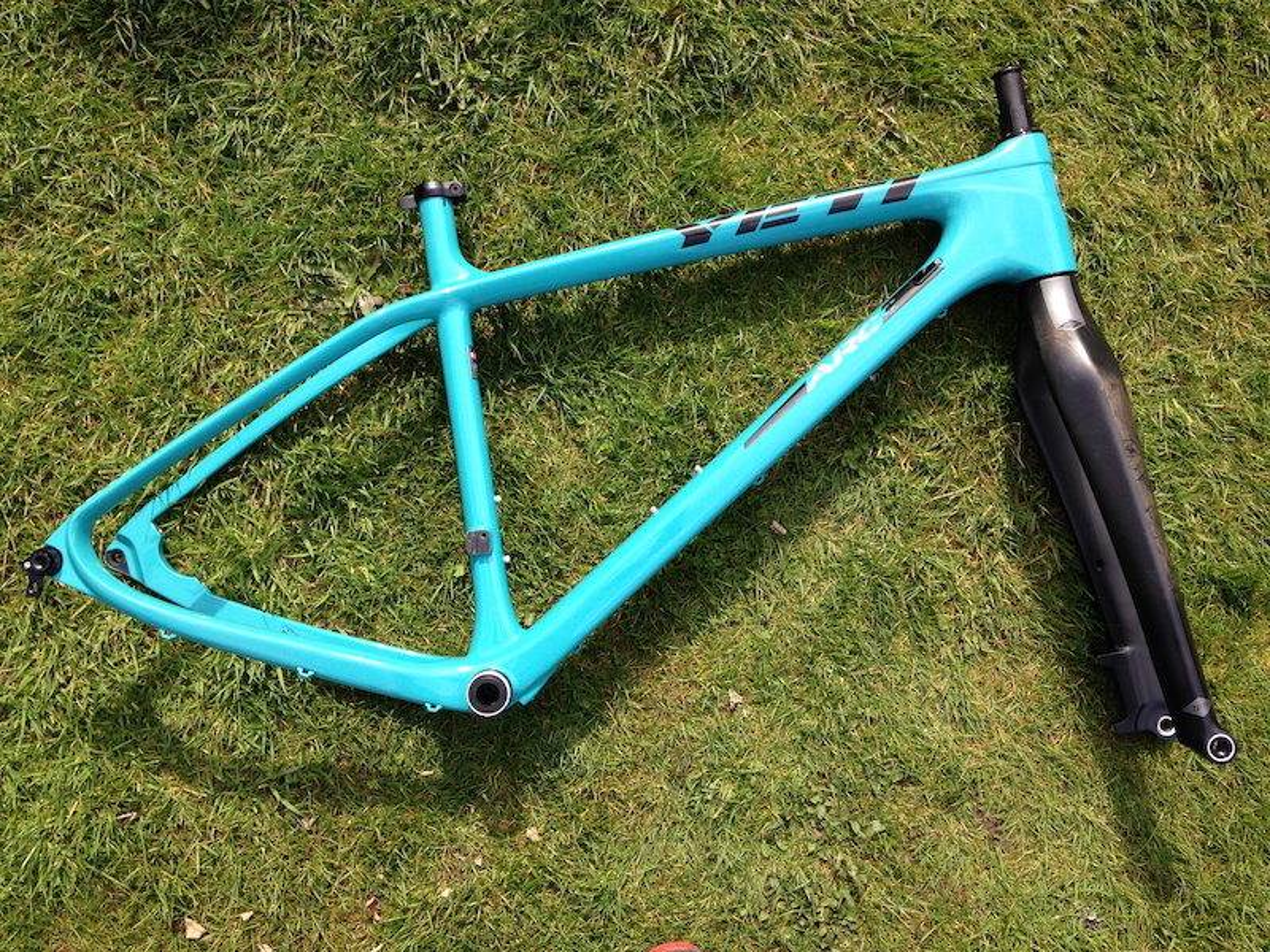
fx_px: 1211
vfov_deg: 42.9
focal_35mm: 33
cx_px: 635
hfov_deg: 55.4
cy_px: 476
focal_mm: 4.12
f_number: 2.4
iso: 50
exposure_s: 1/602
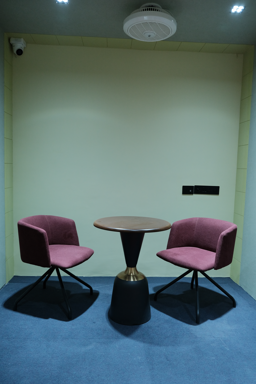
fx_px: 288
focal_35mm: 27
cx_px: 128
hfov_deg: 47.9
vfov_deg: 67.4
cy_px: 192
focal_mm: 18
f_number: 2.8
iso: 1250
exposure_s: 1/125
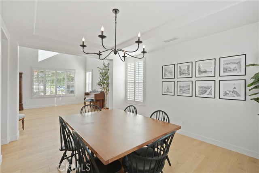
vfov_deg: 73.8
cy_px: 86
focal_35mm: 16
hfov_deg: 96.7
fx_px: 115
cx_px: 130
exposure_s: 1/15
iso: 200
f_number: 4
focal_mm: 16
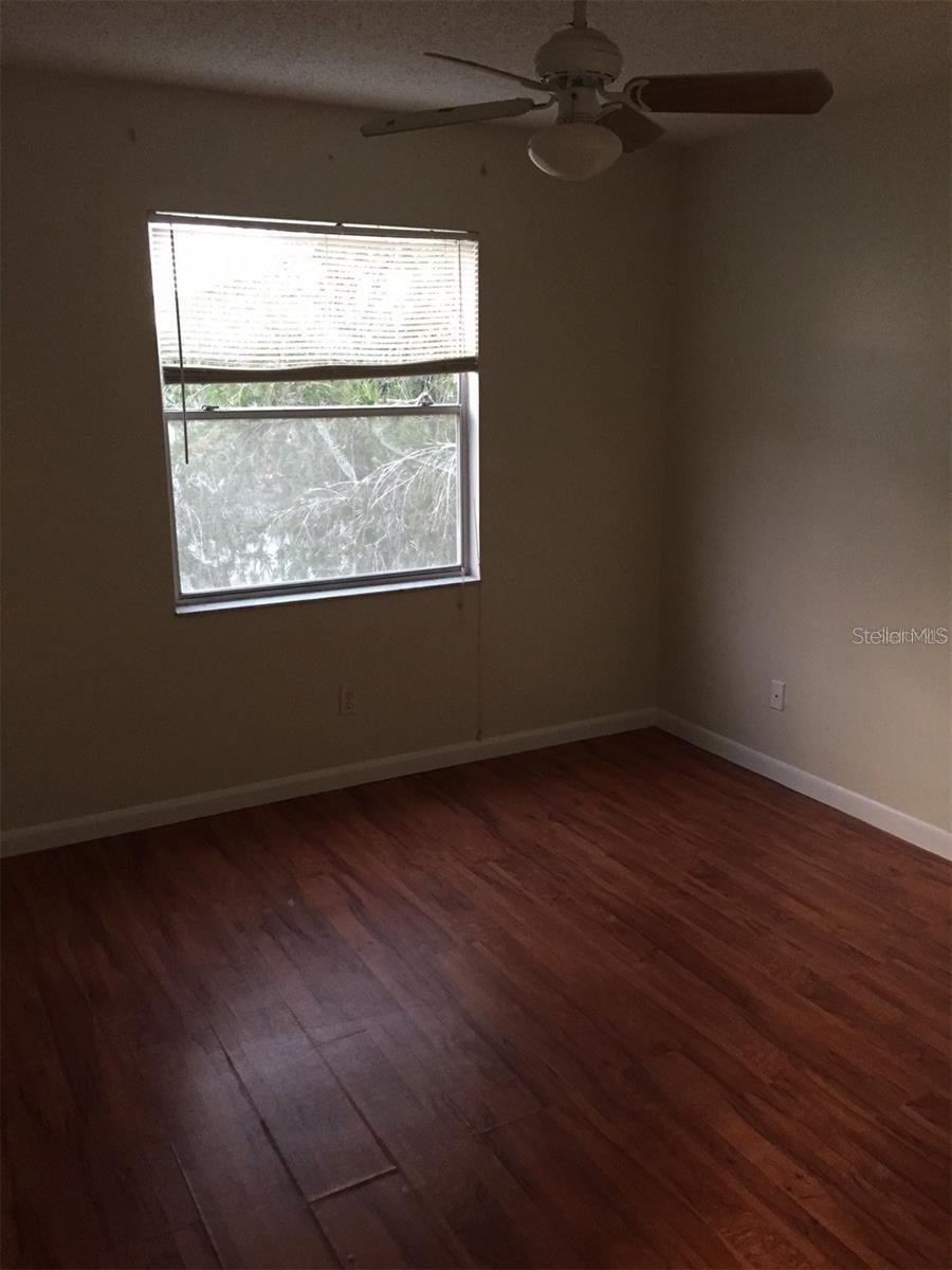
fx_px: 1063
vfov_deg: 61.7
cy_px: 635
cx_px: 476
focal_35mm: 29
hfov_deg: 48.2
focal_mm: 4.15
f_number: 2.2
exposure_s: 1/24
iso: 250
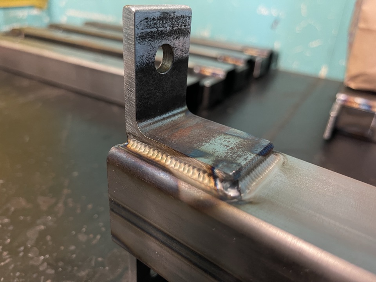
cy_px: 141
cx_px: 188
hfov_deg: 67.3
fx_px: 282
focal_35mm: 26
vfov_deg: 53.1
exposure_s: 1/30
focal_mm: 5.1
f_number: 1.6
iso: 500
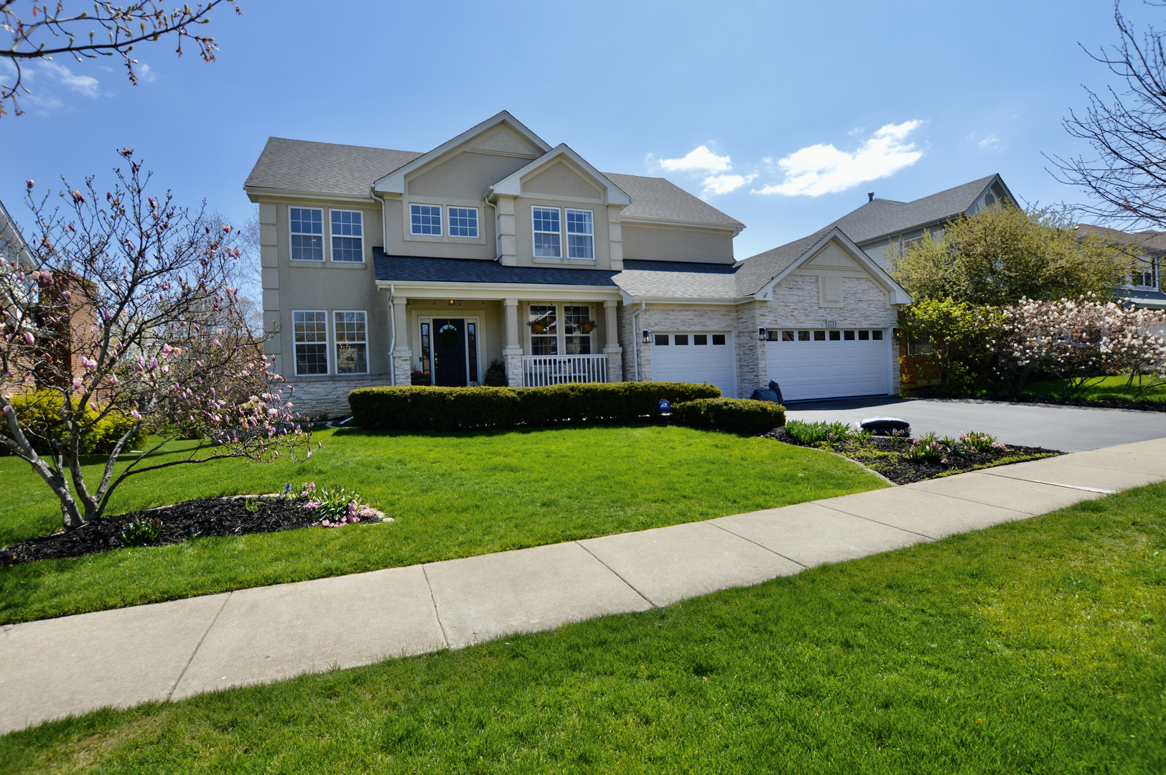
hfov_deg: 100.4
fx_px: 485
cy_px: 388
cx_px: 583
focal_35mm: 15
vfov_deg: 77.2
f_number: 8
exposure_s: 1/250
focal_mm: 10
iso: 100
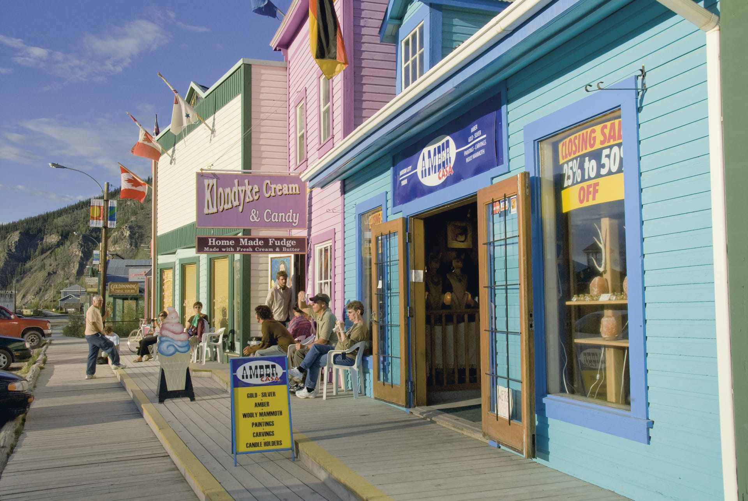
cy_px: 250
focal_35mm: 36
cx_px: 374
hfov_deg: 53.1
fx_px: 749
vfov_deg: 37.0
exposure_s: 1/400
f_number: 11
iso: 200
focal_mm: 24
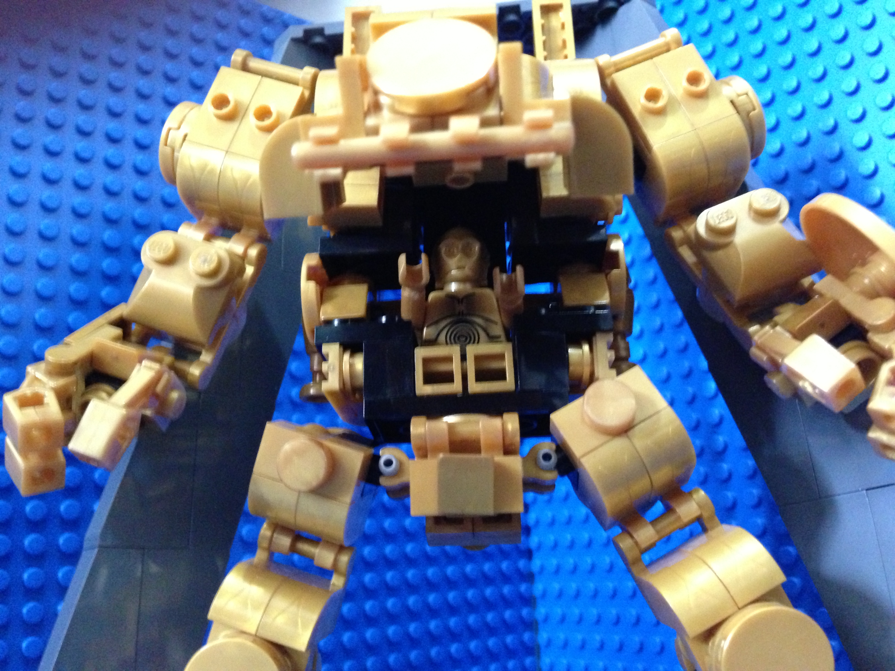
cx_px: 448
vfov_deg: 42.9
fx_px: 853
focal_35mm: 33
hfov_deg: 55.4
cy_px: 336
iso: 800
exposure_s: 1/15
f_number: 2.4
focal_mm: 4.13
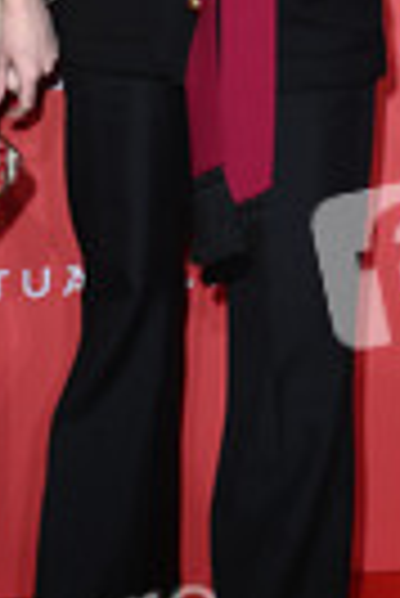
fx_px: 2743
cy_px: 18
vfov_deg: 12.3
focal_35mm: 165
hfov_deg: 8.3
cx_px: 135
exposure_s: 1/250
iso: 1000
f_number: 5.6
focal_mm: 55
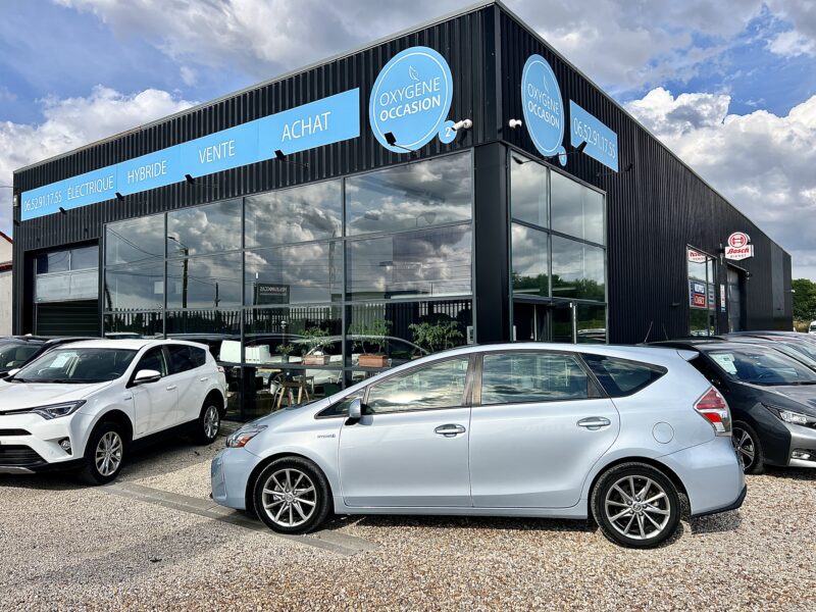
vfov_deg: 53.1
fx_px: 613
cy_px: 306
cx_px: 408
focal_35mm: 26
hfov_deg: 67.3
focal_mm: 5.7
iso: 50
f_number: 1.5
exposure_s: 1/4274
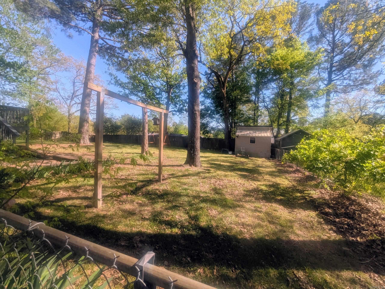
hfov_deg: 94.5
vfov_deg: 78.1
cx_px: 192
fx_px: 178
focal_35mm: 16
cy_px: 144
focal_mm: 2.35
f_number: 2.2
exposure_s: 1/861
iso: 48
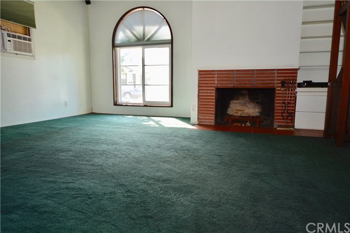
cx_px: 175
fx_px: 233
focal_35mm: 24
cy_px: 116
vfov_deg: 53.2
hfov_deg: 73.7
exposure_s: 1/60
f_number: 4
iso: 250
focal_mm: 16
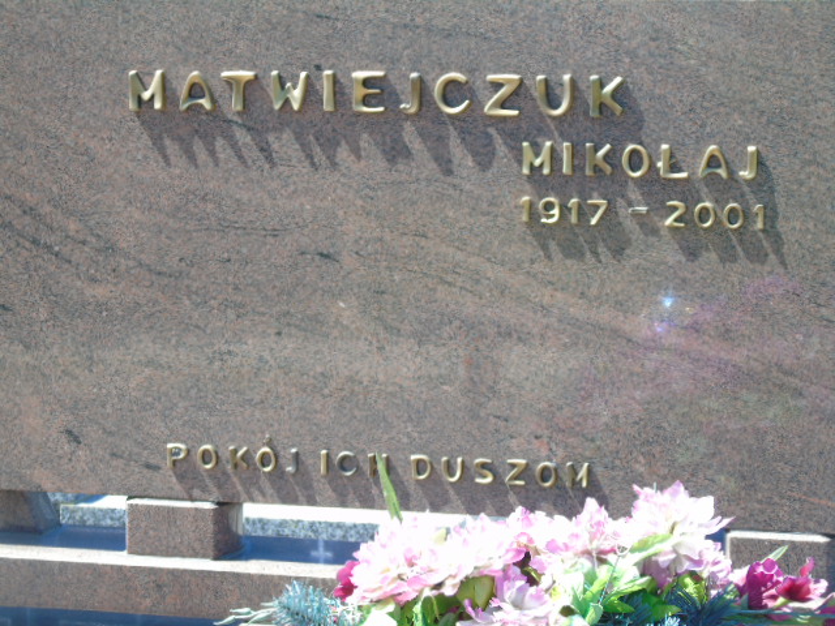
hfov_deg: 15.9
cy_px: 313
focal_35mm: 124
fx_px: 2991
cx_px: 418
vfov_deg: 12.0
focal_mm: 22
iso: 80
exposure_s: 1/125
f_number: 4.6
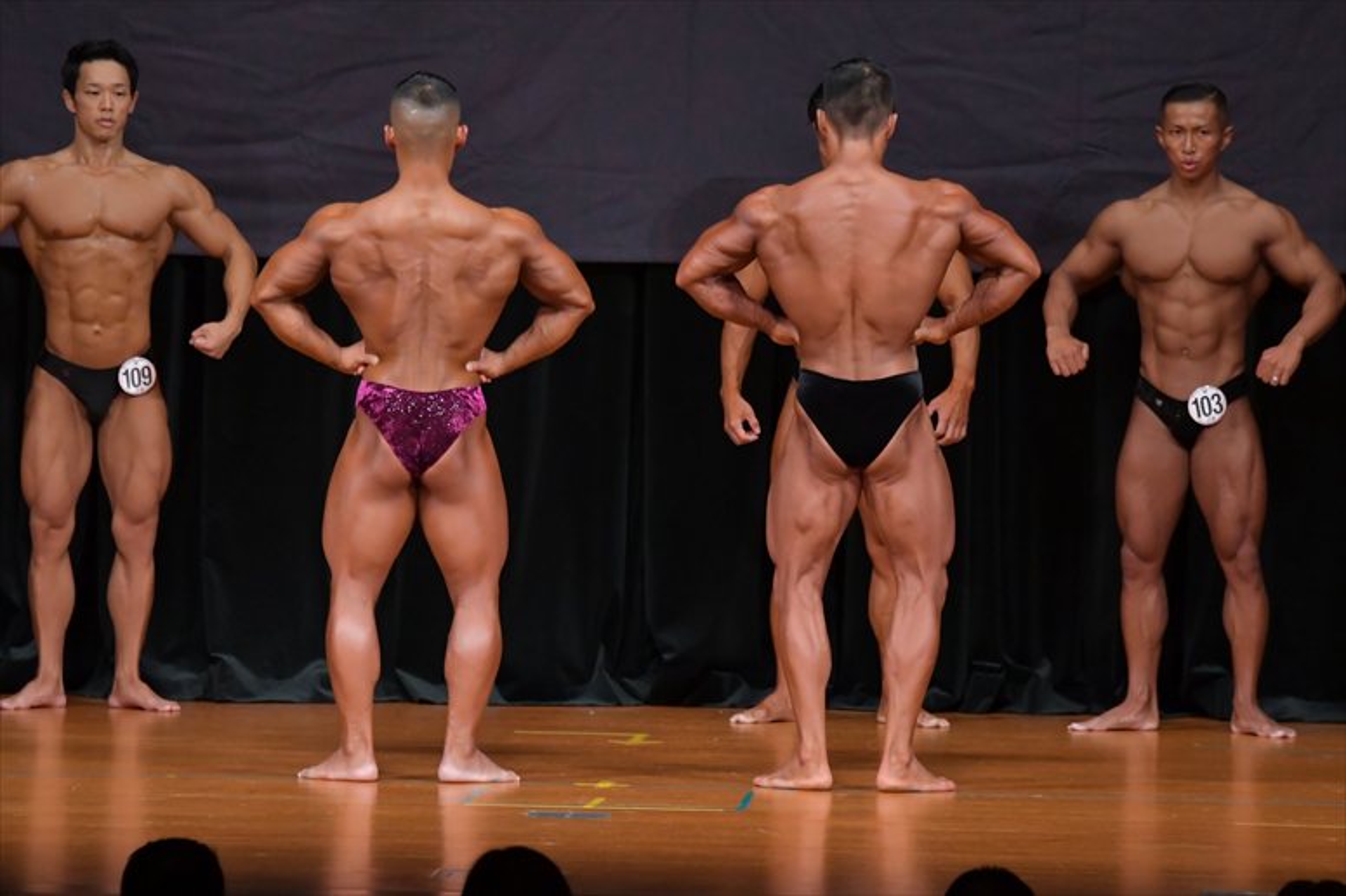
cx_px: 673
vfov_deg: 4.8
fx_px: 10651
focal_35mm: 285
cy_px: 448
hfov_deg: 7.2
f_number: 5.6
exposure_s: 1/400
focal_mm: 190
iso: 4000
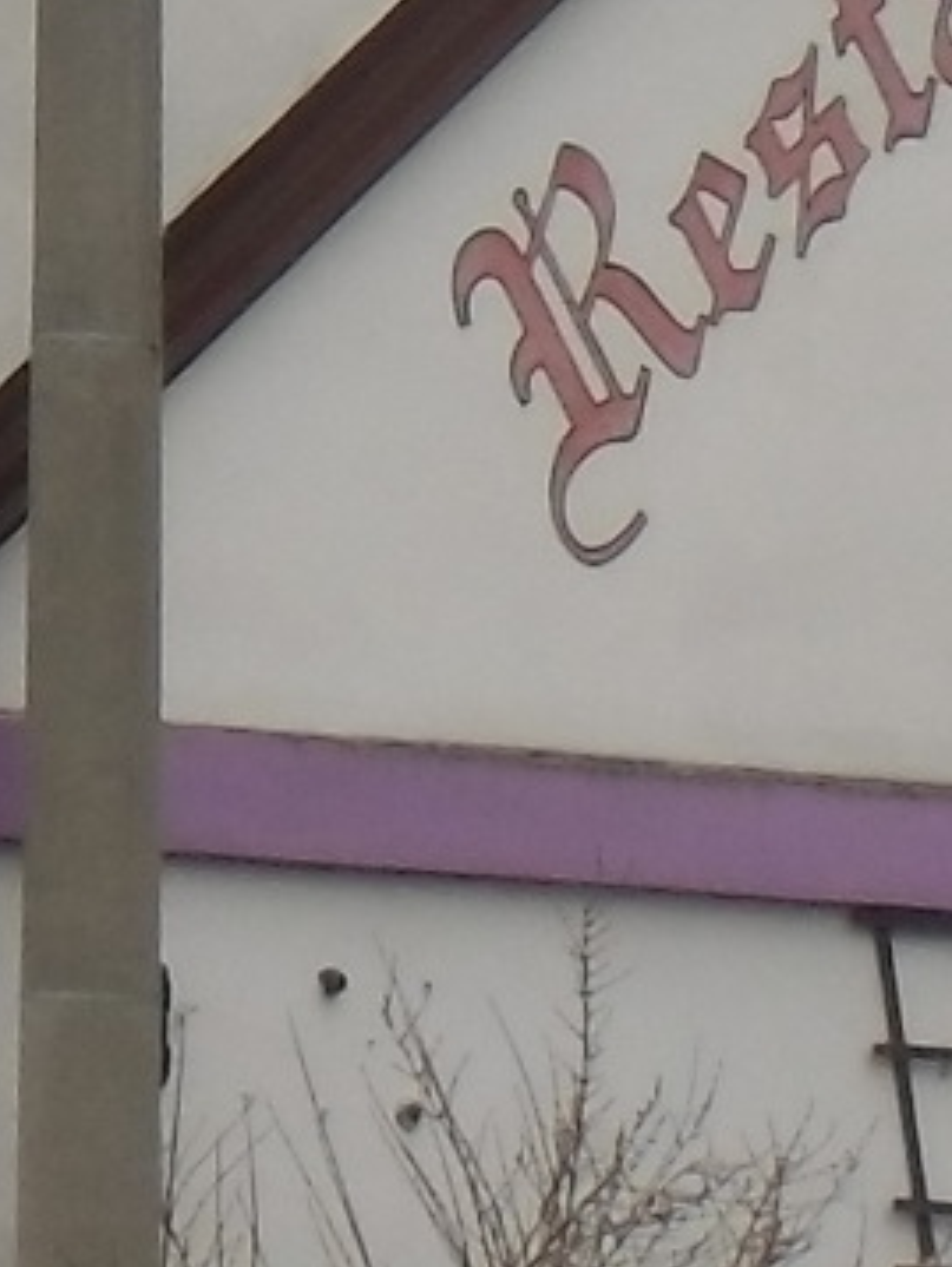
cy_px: 393
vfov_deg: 4.8
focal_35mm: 409
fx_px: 14980
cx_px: -428
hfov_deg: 3.6
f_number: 4.3
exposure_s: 1/100
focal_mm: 9.16
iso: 64
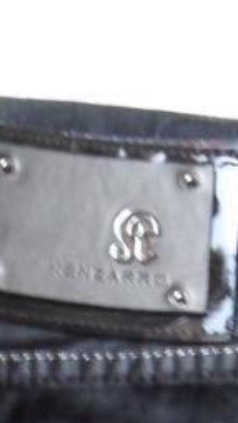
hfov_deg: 12.6
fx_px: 1076
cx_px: 68
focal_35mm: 96
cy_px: 491
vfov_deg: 20.9
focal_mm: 6.3
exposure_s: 1/10
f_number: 3
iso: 400
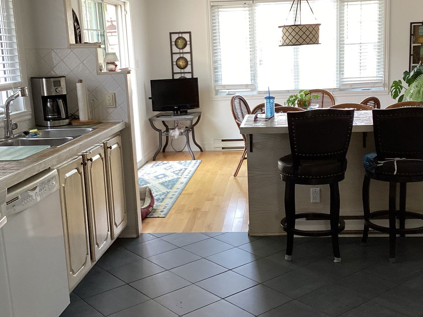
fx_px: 538
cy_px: 149
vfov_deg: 32.9
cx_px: 240
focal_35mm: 44
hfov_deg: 42.9
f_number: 2.4
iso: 100
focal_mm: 3.3
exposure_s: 1/60
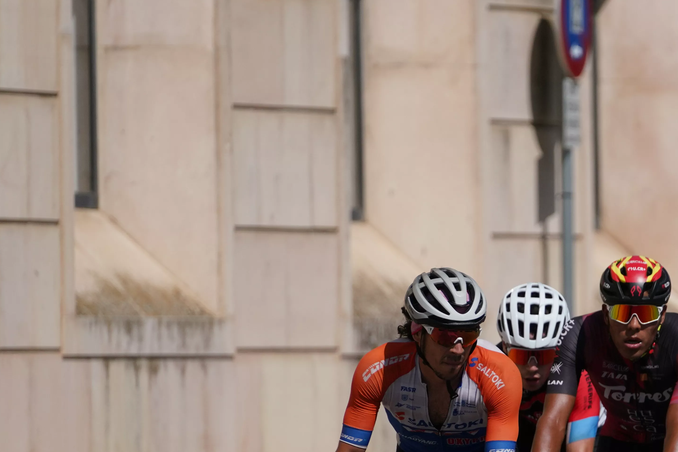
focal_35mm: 773
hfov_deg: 2.7
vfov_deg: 1.8
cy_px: 487
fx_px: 14559
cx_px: 831
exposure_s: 1/8000
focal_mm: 280
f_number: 4
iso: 400
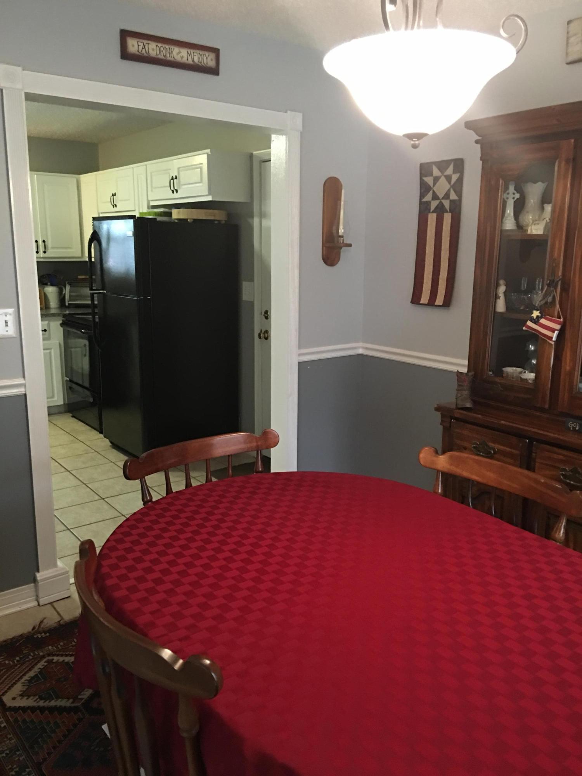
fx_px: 650
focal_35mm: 29
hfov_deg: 48.2
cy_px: 388
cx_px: 291
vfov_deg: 61.7
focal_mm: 4.15
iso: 64
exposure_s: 1/4
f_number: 2.2
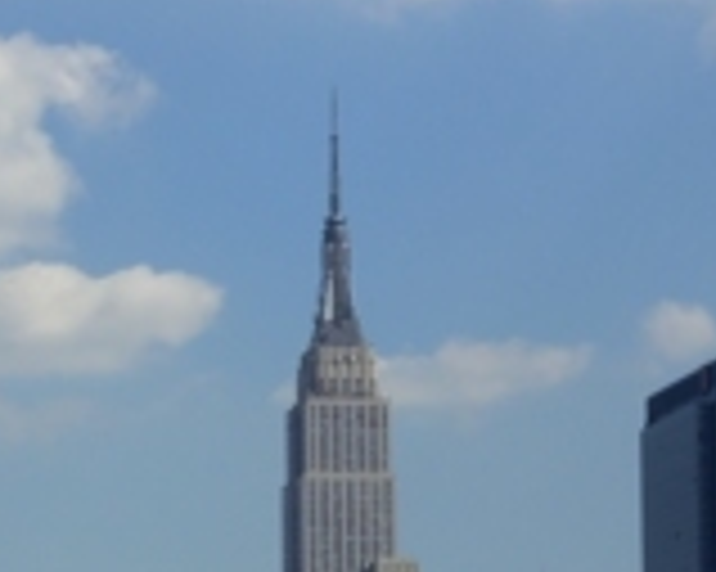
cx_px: 351
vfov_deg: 6.1
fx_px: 5337
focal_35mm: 252
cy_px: 504
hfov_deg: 7.7
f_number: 7.6
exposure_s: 1/320
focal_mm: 18.9
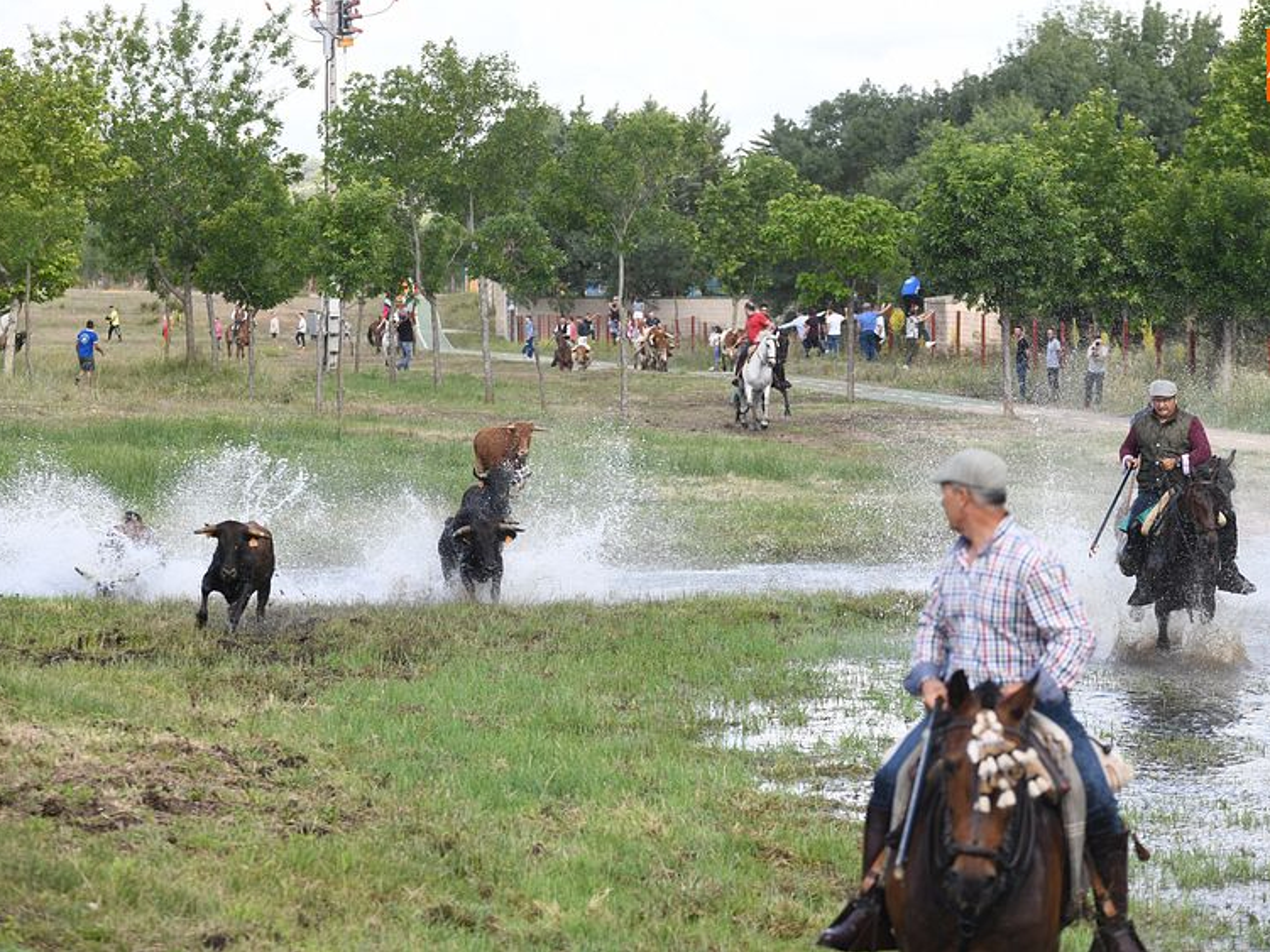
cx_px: 656
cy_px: 474
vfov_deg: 10.9
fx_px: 4989
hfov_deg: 14.5
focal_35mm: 136
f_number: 5
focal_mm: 125
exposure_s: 1/400
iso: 250
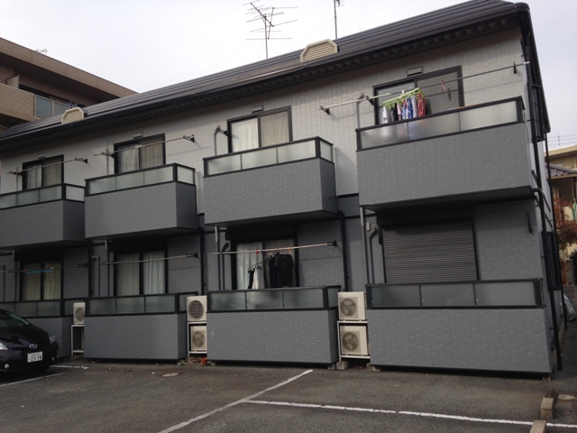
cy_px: 216
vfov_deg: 42.9
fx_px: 550
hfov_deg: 55.4
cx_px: 288
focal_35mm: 33
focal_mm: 4.12
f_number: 2.4
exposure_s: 1/919
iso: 50
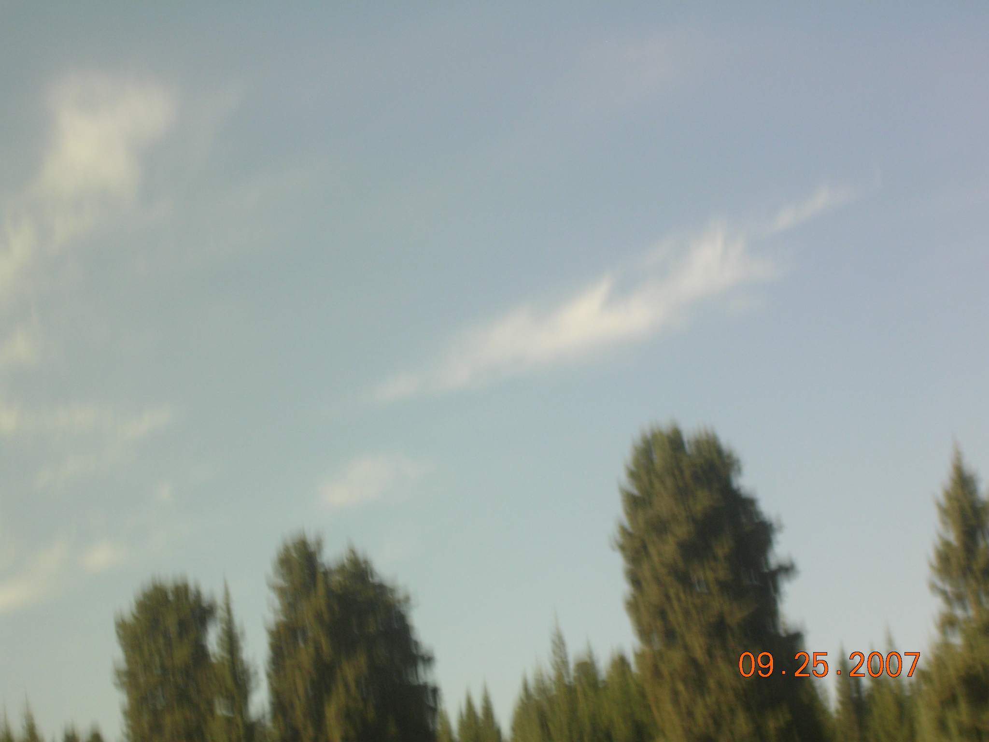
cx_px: 494
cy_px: 371
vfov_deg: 12.9
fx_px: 3286
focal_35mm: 115
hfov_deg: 17.1
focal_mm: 17.4
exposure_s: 1/39.4
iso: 50
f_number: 4.9
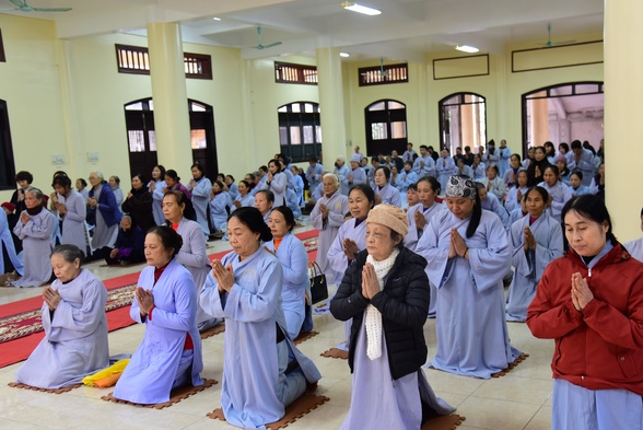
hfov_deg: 46.3
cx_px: 350
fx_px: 751
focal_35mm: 42
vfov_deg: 31.9
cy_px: 231
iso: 1250
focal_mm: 38
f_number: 4.5
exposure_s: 1/30
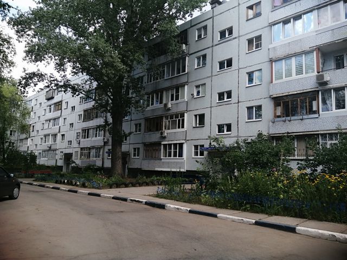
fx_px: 261
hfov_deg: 67.3
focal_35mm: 26
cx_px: 174
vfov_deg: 53.1
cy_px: 130
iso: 50
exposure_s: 1/523
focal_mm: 3.6
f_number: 1.8
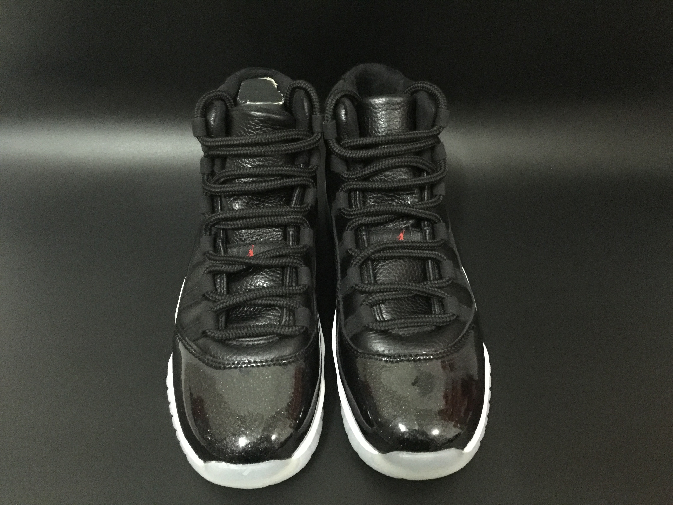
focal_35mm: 29
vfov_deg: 48.2
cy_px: 252
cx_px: 336
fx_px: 564
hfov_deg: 61.7
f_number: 2.2
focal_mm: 4.15
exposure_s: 1/4
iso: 250
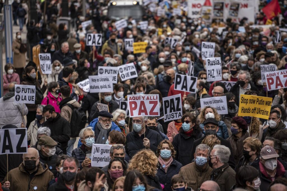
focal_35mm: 200
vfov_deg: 6.9
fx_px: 1595
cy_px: 96
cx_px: 144
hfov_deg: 10.3
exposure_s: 1/500
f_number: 4
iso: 100
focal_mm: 200
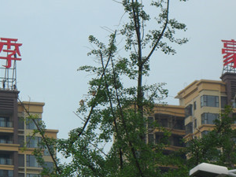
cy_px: 120
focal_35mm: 270
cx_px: 90
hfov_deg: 7.3
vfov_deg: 5.5
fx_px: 1841
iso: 80
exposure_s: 1/250
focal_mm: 24.5
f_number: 5.9
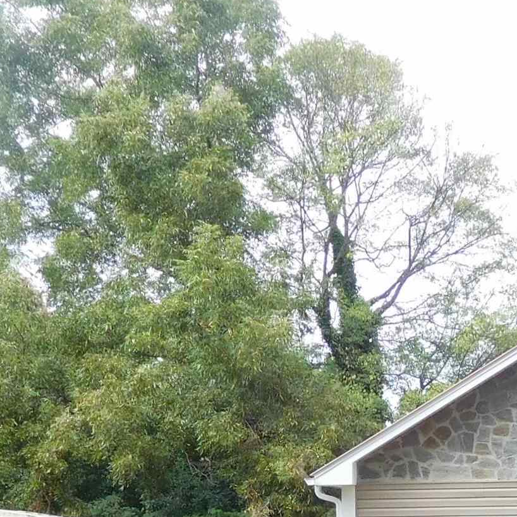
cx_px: 415
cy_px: 631
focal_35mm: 83
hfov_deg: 20.6
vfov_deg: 19.6
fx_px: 1402
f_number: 3.4
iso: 125
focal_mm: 4.5
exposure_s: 1/160
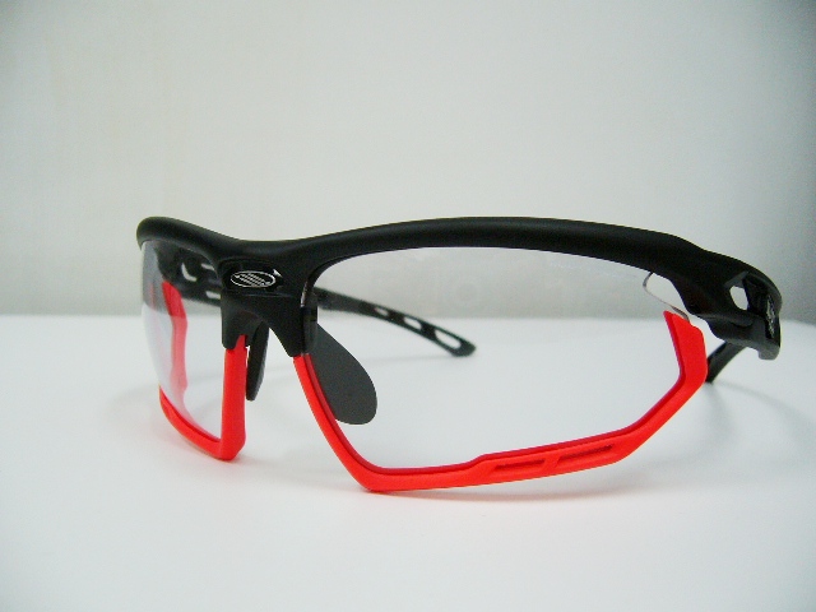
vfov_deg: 40.7
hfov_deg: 52.6
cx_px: 408
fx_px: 825
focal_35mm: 35
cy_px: 306
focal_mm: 5.8
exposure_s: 1/40
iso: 100
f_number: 2.8
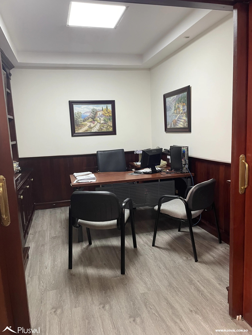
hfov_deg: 53.1
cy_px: 168
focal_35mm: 26
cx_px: 126
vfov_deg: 67.3
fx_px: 252
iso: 200
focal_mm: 4.2
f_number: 1.6
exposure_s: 1/60
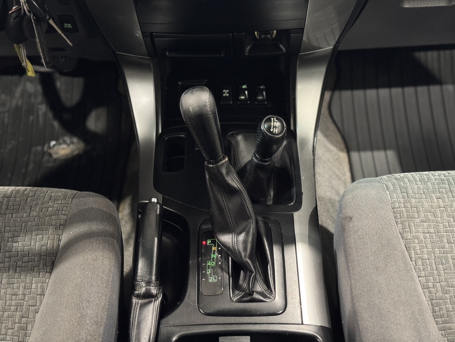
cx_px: 228
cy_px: 171
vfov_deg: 30.3
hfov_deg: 39.7
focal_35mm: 48
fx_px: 631
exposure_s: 1/33
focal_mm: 6.76
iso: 400
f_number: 1.78
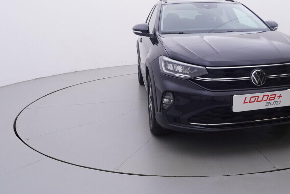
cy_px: 54
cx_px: 200
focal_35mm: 38
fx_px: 305
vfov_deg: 34.7
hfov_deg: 49.7
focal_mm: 15
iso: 200
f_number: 5
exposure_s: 1/80
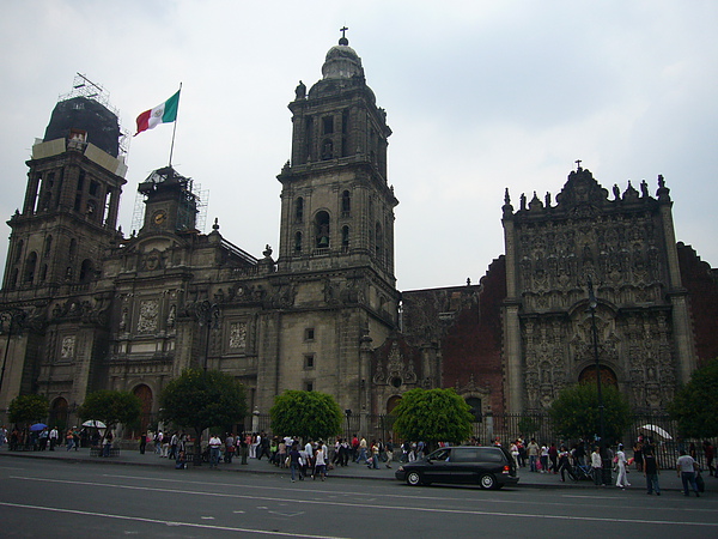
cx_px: 359
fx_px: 581
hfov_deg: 63.4
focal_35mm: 28
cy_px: 270
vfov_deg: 49.7
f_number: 5.6
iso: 80
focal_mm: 4.6
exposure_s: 1/320
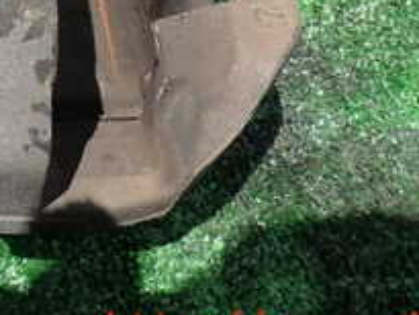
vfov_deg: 18.7
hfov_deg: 24.8
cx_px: -45
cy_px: -102
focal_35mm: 73
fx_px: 884
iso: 100
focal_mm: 4.5
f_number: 8
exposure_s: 1/125
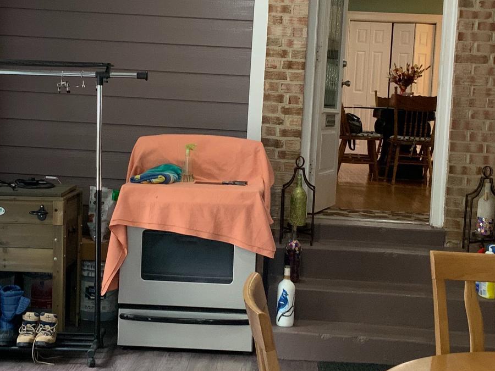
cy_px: 140
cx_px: 211
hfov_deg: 29.4
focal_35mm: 66
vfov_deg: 22.2
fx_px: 944
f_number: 1.8
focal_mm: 3
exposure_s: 1/60
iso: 80
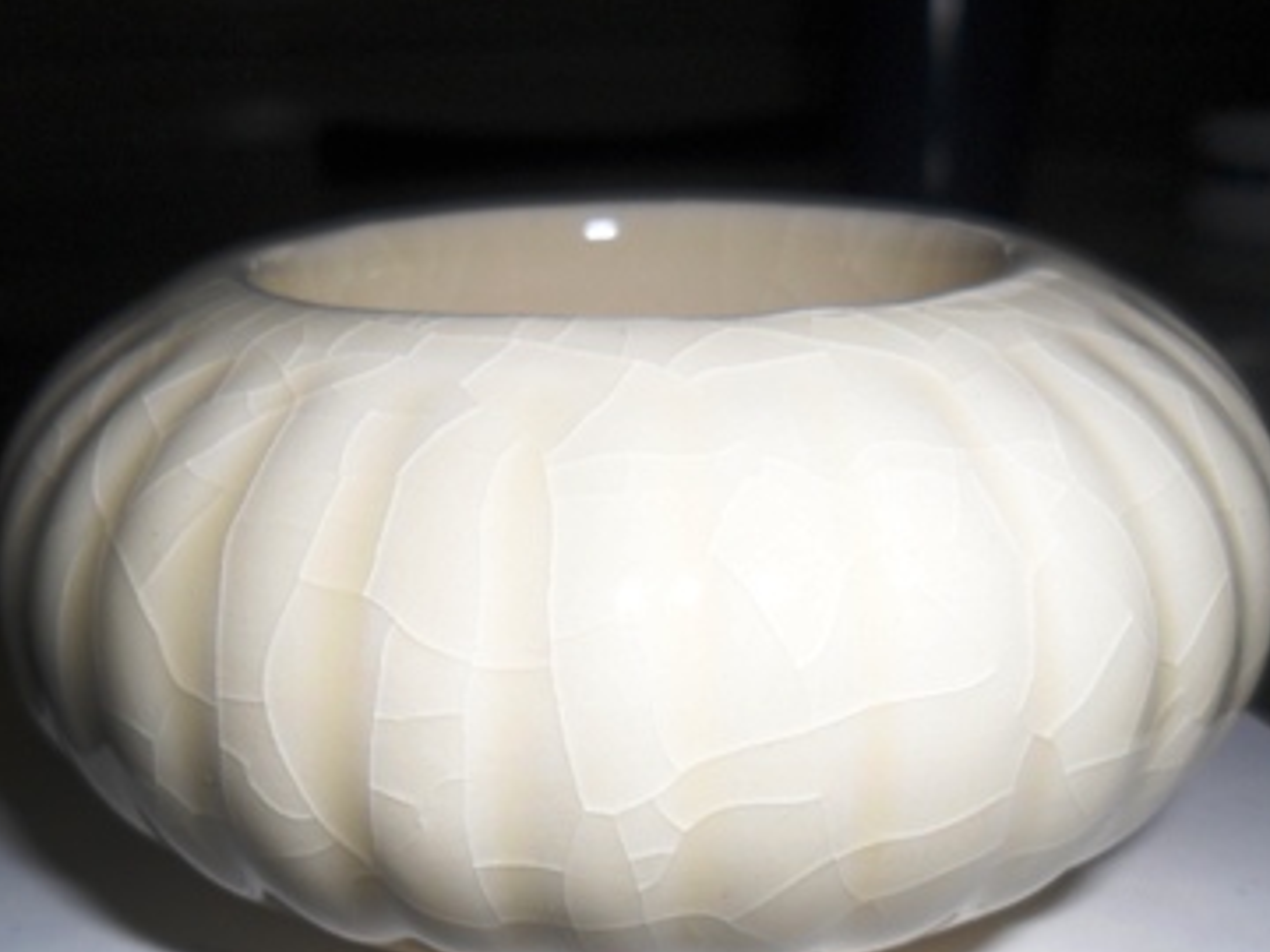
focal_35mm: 36
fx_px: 1321
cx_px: 586
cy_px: 603
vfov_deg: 39.4
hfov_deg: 51.3
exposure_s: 1/45
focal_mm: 4.9
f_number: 8.9
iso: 100
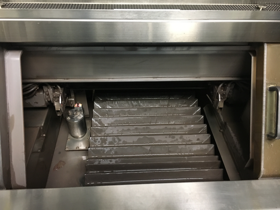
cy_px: 105
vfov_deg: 48.2
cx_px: 140
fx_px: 235
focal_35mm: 29
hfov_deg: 61.7
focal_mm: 4.15
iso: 200
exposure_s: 1/15
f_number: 2.2
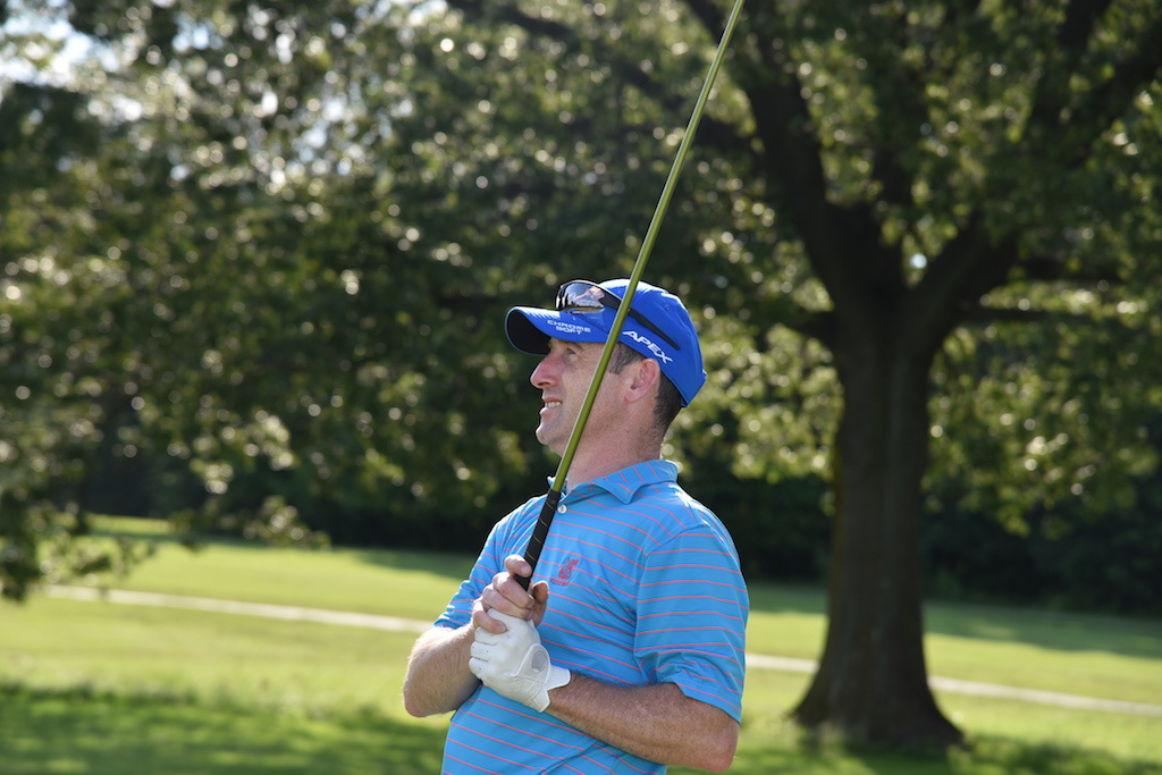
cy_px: 388
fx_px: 3874
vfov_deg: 11.4
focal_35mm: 120
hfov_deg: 17.1
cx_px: 581
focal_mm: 120
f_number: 6.3
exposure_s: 1/160
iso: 100
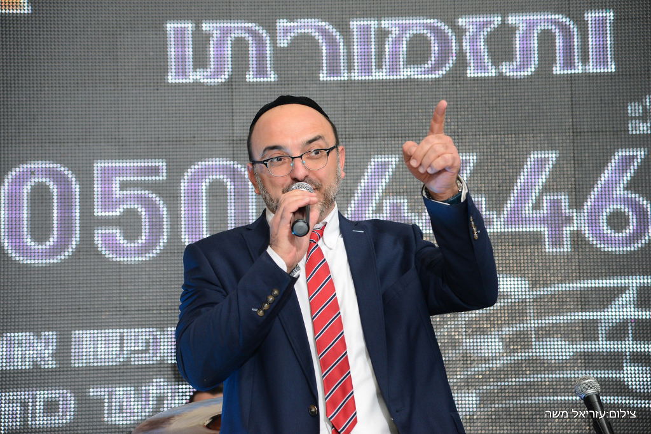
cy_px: 217
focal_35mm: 120
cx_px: 326
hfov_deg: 17.1
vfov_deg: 11.4
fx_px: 2170
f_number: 5.6
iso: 1600
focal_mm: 120
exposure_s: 1/125
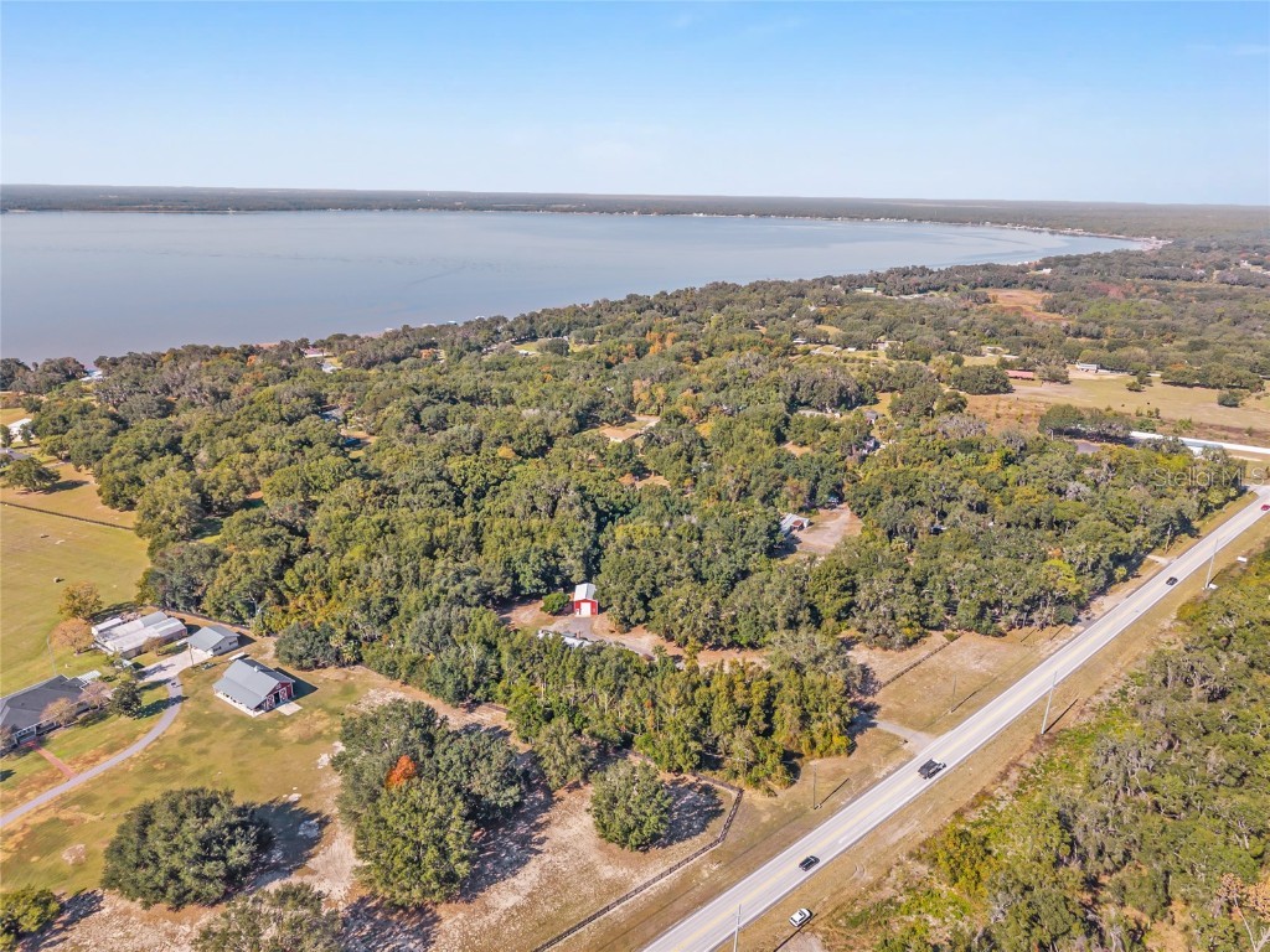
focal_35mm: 24
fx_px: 881
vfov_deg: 56.8
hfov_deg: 71.6
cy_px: 476
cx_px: 635
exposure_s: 1/3000
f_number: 1.8
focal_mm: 8.67
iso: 170
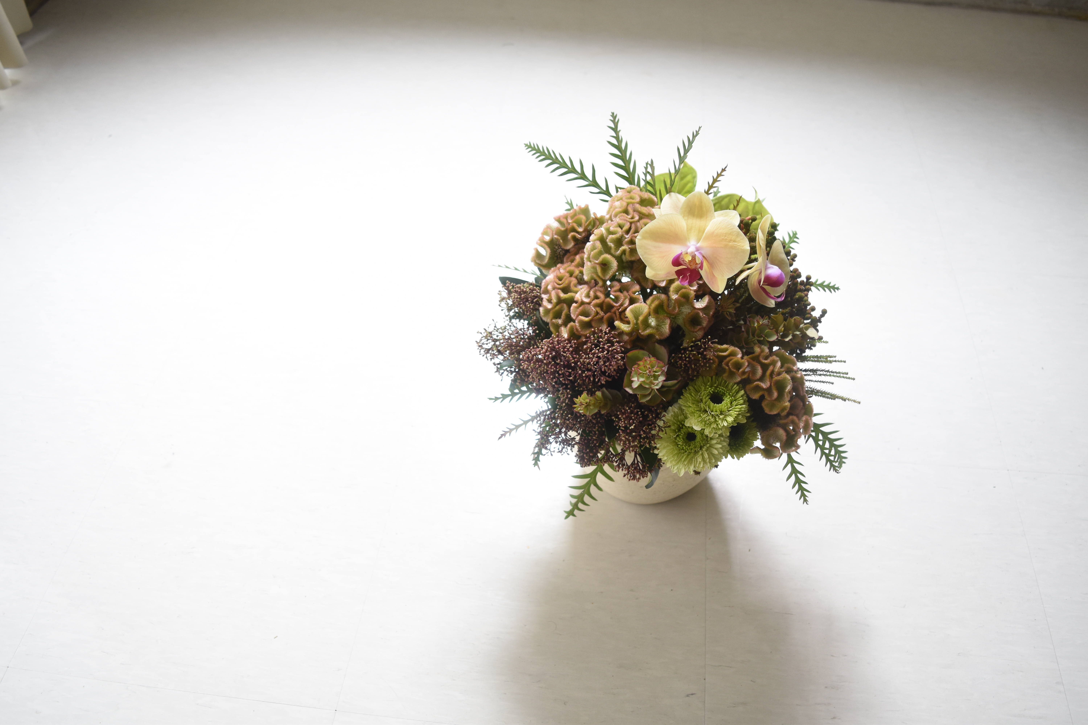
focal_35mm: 30
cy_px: 362
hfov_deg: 61.9
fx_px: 907
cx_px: 544
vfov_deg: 43.6
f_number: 4.5
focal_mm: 20
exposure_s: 1/6
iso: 640
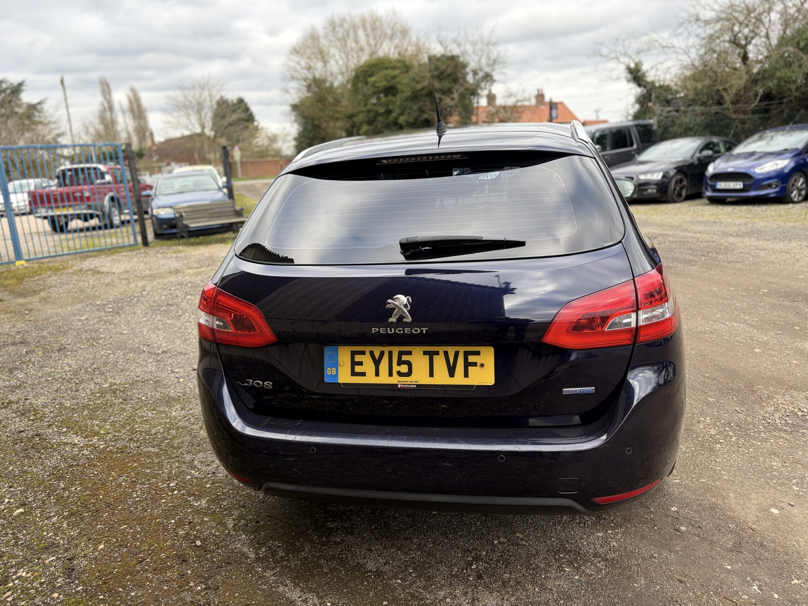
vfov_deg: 53.1
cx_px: 404
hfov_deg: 67.3
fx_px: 607
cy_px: 303
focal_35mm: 26
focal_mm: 5.96
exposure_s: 1/271
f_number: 1.6
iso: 50
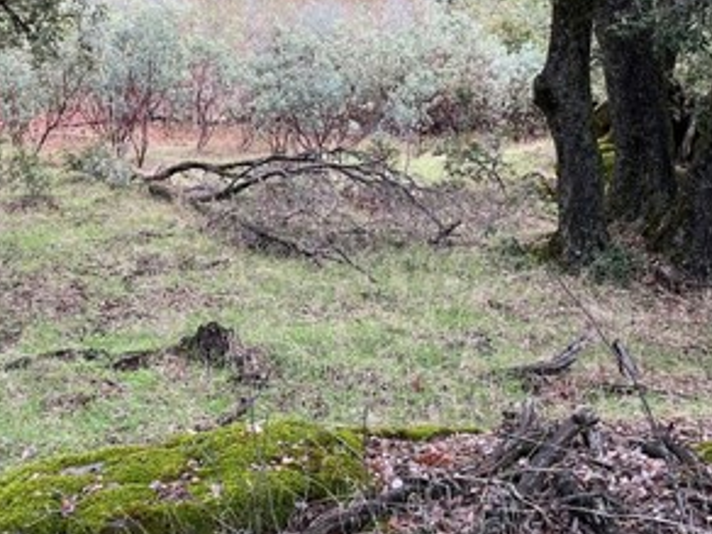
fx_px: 1172
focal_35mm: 57
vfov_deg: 25.5
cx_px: 139
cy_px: 158
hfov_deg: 32.8
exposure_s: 1/235
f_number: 1.6
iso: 40
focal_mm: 5.1
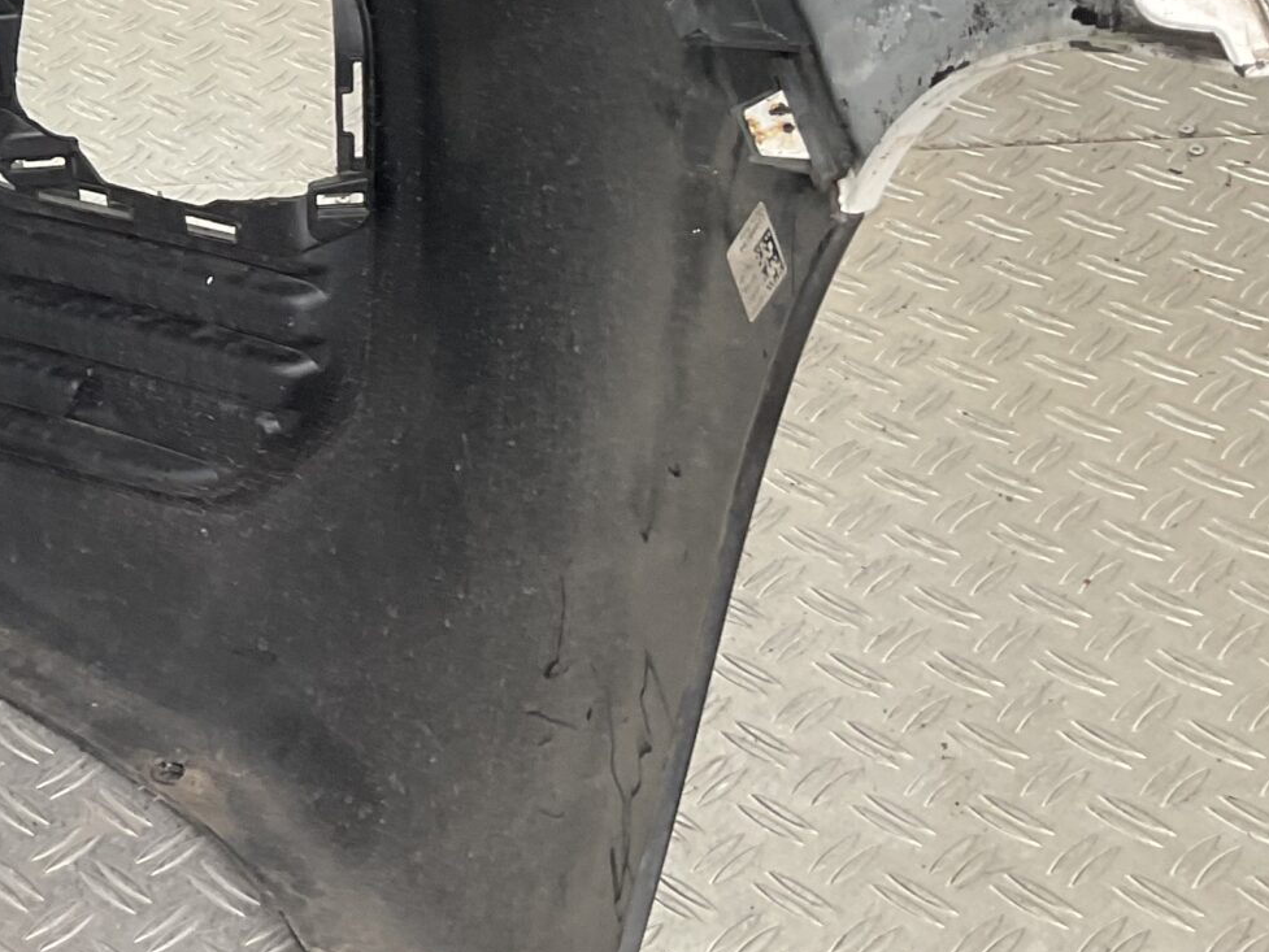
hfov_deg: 23.0
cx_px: -344
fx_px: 2786
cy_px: 53
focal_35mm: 76
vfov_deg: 19.0
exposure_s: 1/120
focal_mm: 3
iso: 40
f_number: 1.8
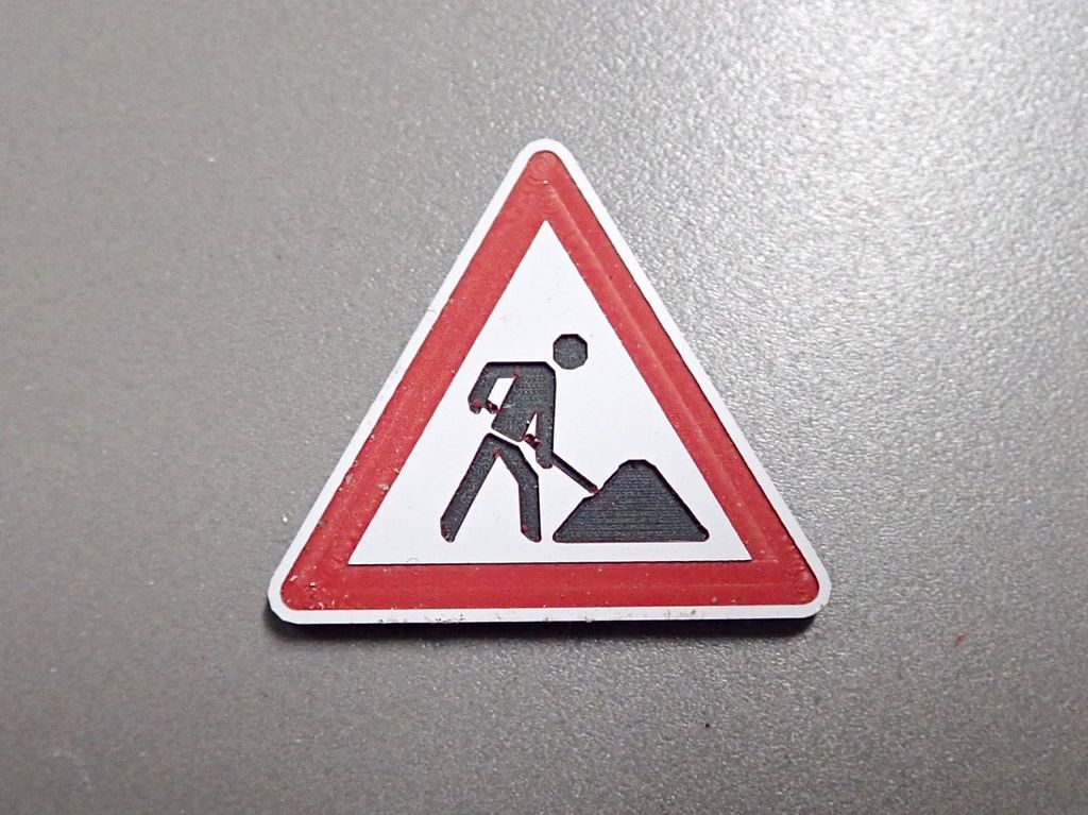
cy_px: 408
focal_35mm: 30
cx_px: 544
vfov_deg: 46.8
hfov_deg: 60.0
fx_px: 942
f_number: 2.3
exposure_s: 1/160
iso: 640
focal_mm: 5.5
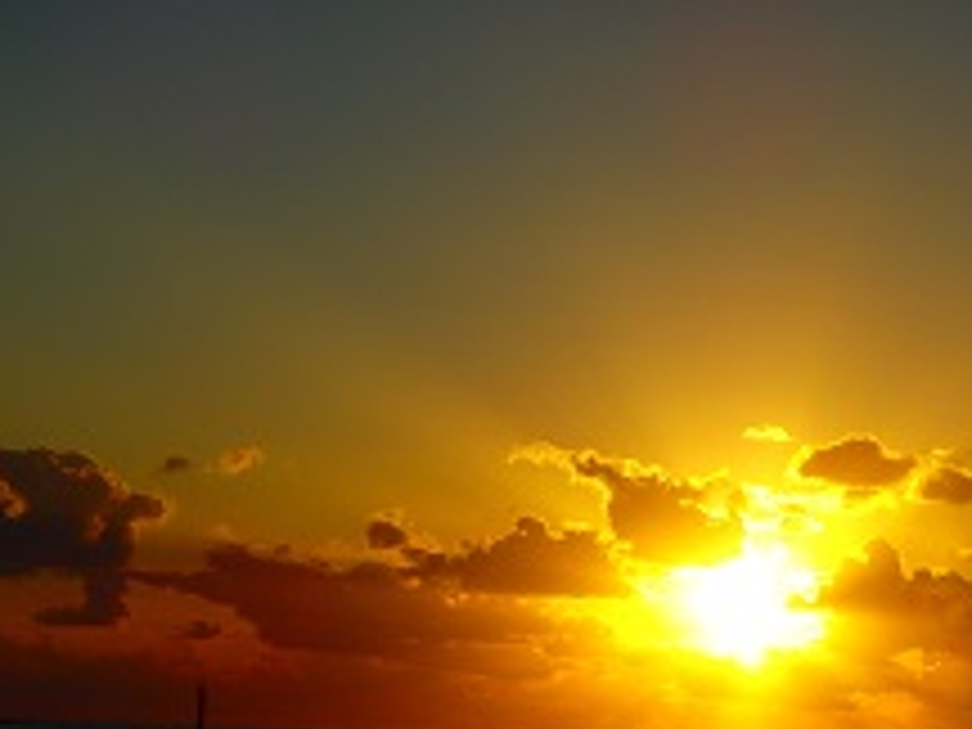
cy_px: 603
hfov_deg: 16.2
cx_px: 778
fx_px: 3398
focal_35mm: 121
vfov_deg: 12.2
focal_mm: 12.3
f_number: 16
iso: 125
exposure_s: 1/200
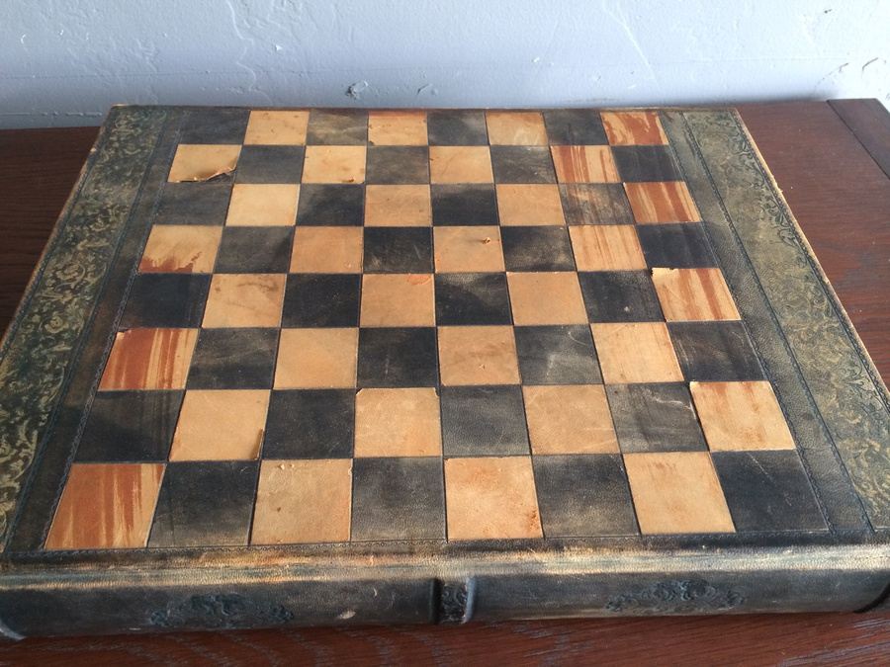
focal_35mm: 30
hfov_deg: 60.0
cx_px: 445
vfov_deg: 46.8
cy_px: 334
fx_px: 771
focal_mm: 4.12
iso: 125
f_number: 2.2
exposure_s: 1/30
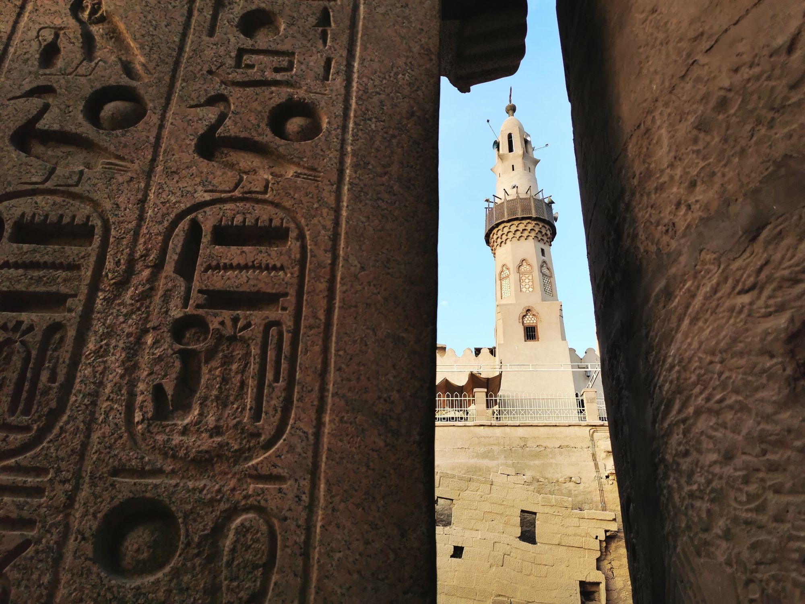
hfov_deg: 65.3
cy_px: 302
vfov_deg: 51.4
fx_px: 628
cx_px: 402
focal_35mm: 27
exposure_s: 1/556
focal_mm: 5.56
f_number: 1.6
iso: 50
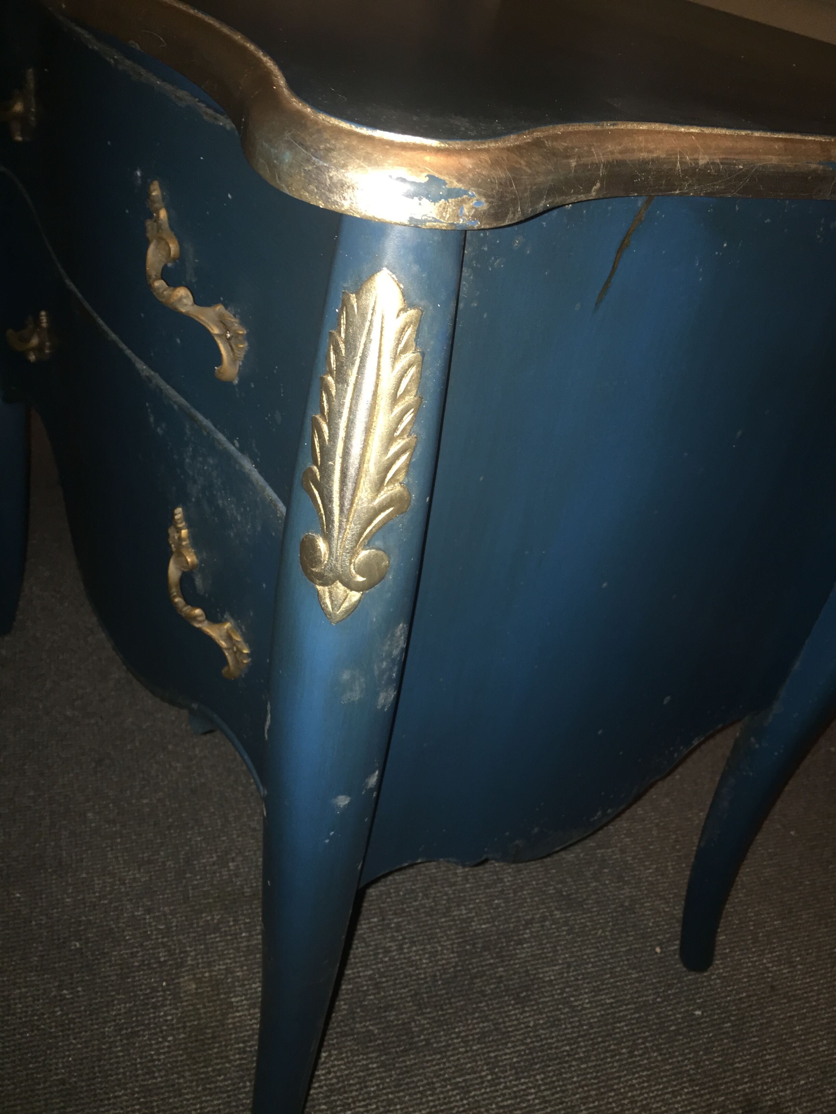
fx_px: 934
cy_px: 557
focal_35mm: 29
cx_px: 418
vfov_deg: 61.7
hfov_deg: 48.2
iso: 64
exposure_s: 1/17
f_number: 2.2
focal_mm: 4.15
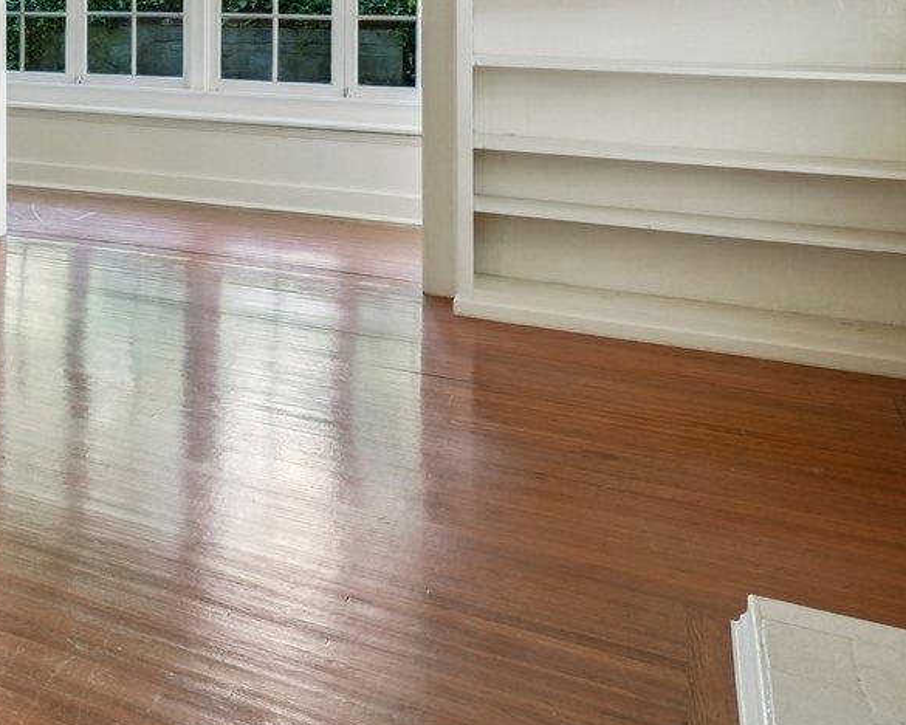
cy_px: -10
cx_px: -505
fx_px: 1233
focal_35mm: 46
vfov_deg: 30.3
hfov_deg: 26.6
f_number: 9
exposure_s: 1/30
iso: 640
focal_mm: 14
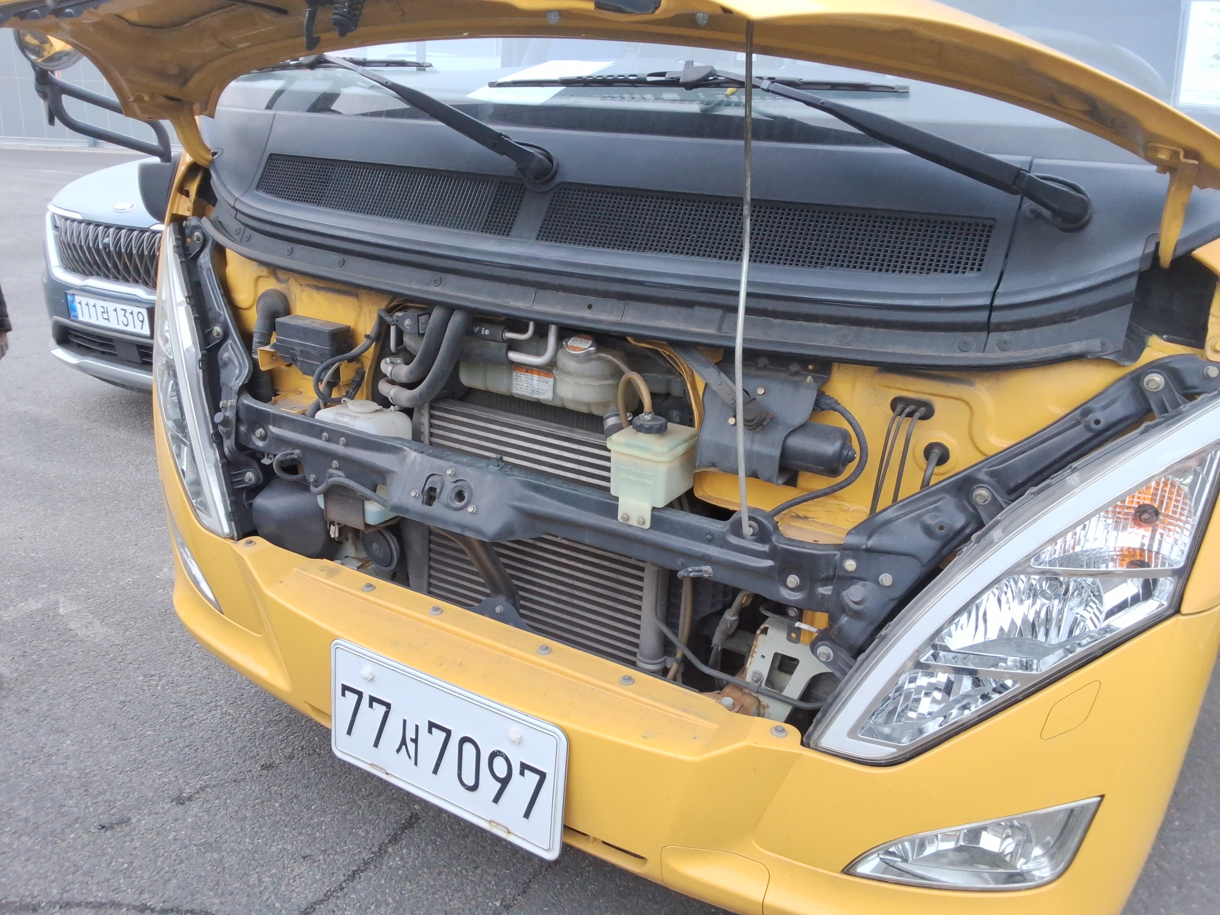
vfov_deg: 49.7
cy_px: 458
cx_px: 610
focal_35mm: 28
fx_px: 987
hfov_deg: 63.4
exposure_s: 1/120
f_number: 1.9
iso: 58
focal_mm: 2.91
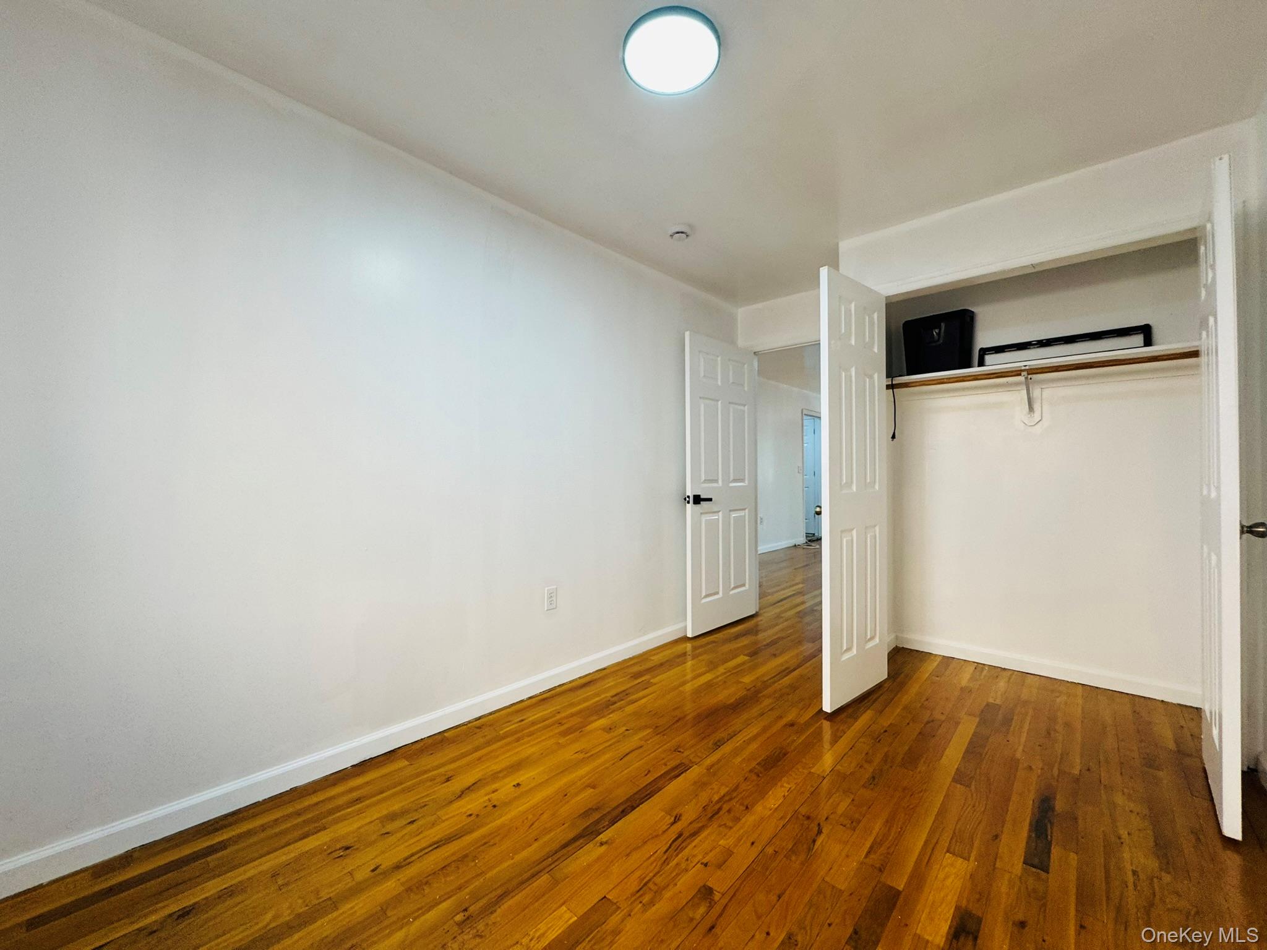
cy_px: 475
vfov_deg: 85.7
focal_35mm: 14
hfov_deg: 102.1
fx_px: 512
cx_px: 634
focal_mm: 2.22
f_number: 2.2
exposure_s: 1/120
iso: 100
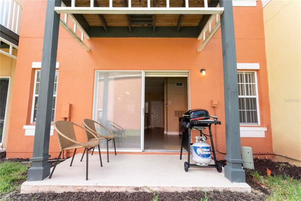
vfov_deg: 70.4
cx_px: 150
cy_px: 100
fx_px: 142
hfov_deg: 93.3
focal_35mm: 17
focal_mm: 17
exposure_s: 1/100
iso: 1000
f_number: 14
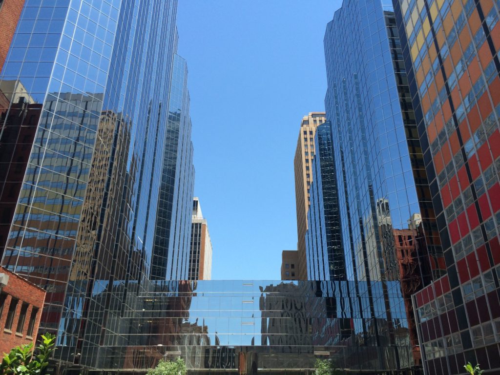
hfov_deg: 61.7
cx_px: 250
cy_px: 188
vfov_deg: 48.2
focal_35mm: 29
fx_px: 419
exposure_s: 1/1282
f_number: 2.2
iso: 32
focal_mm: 4.15
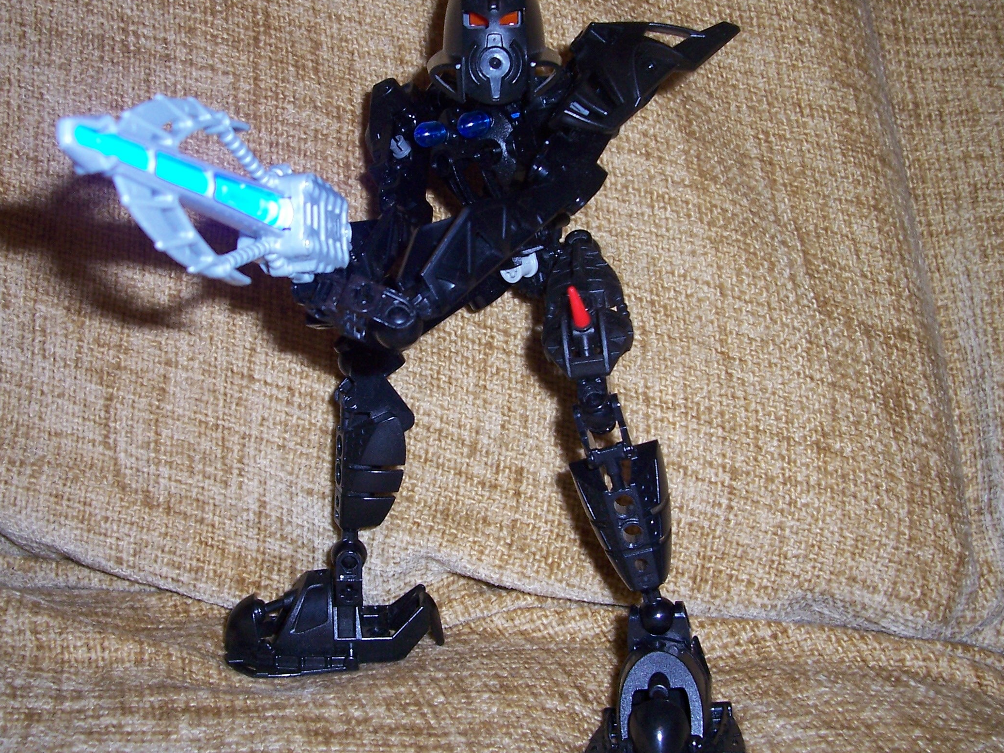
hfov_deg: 44.7
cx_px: 439
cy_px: 334
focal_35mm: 42
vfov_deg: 34.3
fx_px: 1218
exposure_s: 1/60
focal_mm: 5.6
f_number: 2.7
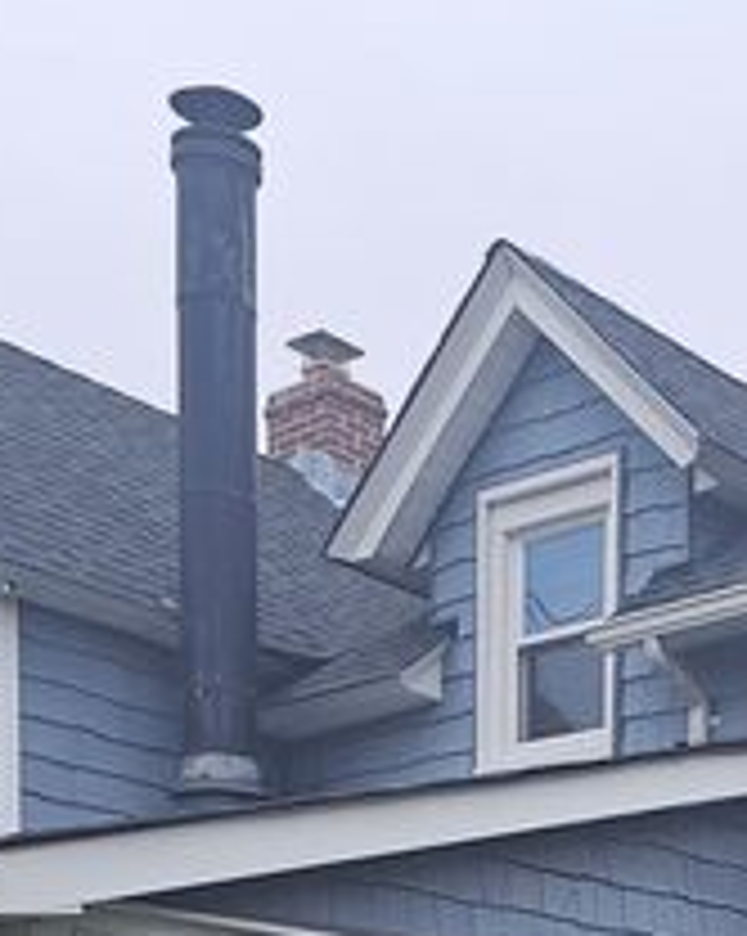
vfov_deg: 22.1
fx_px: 1993
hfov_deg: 20.0
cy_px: 1379
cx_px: 878
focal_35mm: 72
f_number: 1.7
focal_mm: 6.3
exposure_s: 1/120
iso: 16
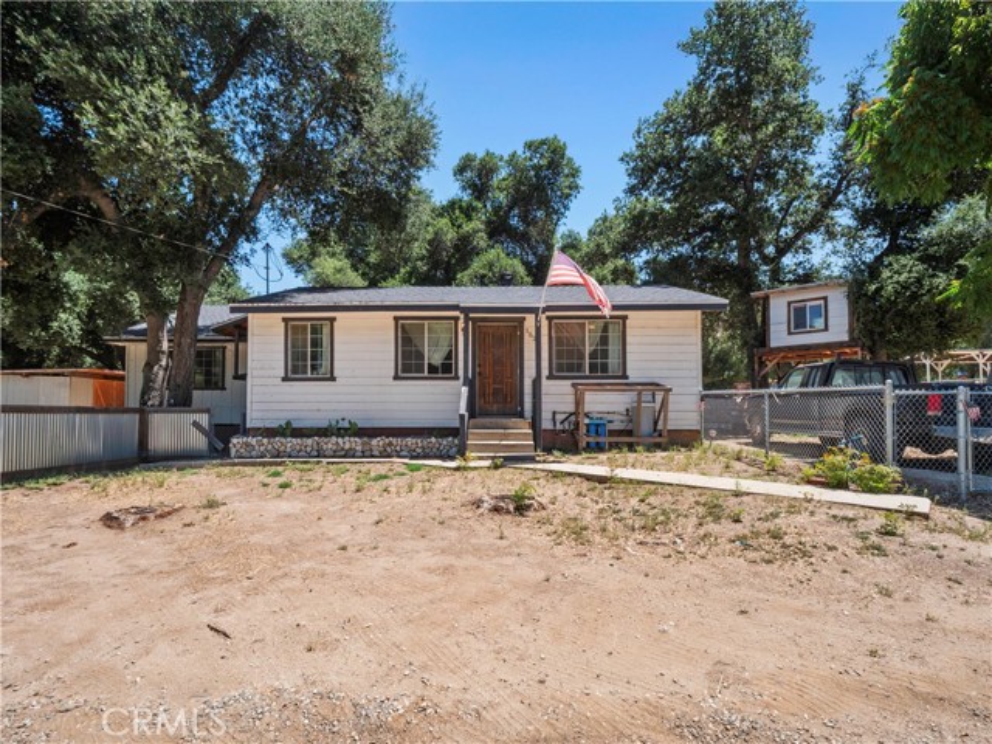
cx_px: 496
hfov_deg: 94.5
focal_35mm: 16
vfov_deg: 78.1
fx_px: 459
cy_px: 372
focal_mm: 8
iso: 200
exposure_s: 1/200
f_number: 8
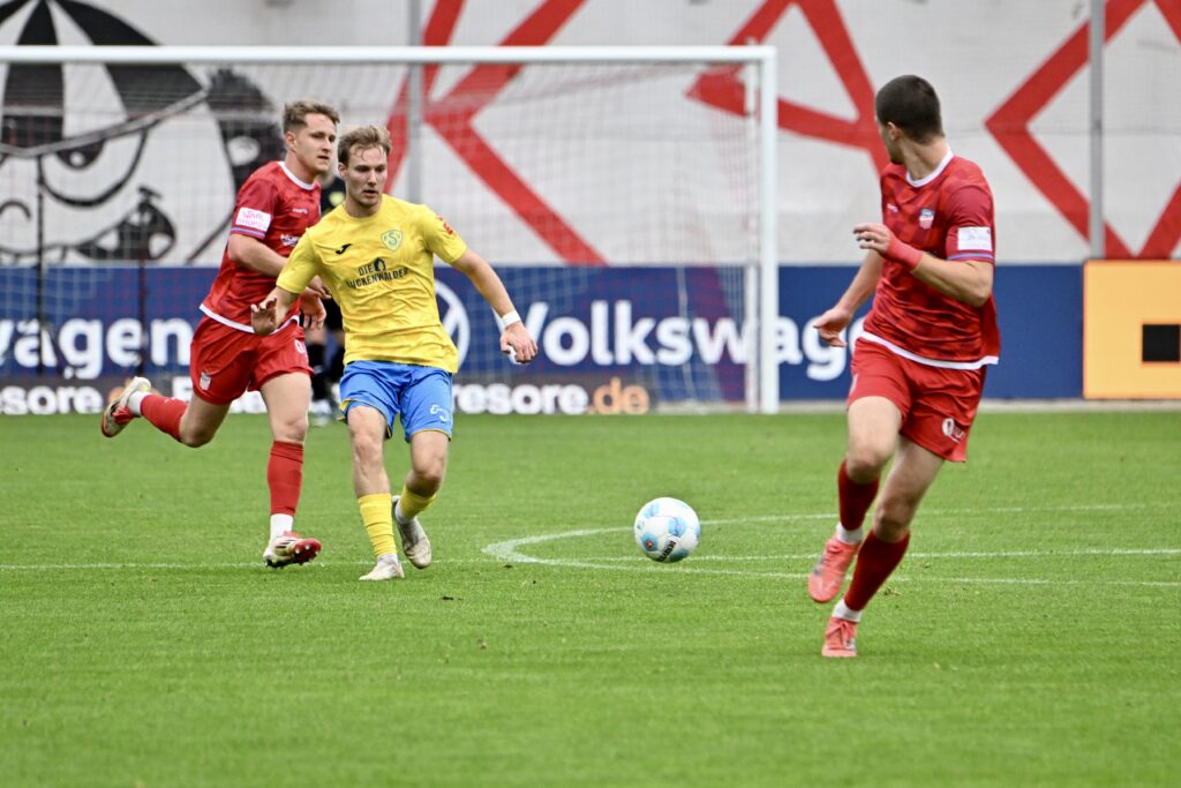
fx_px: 13123
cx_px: 590
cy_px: 394
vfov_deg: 3.4
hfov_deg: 5.2
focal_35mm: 400
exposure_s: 1/1600
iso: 3600
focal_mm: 400
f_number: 5.6
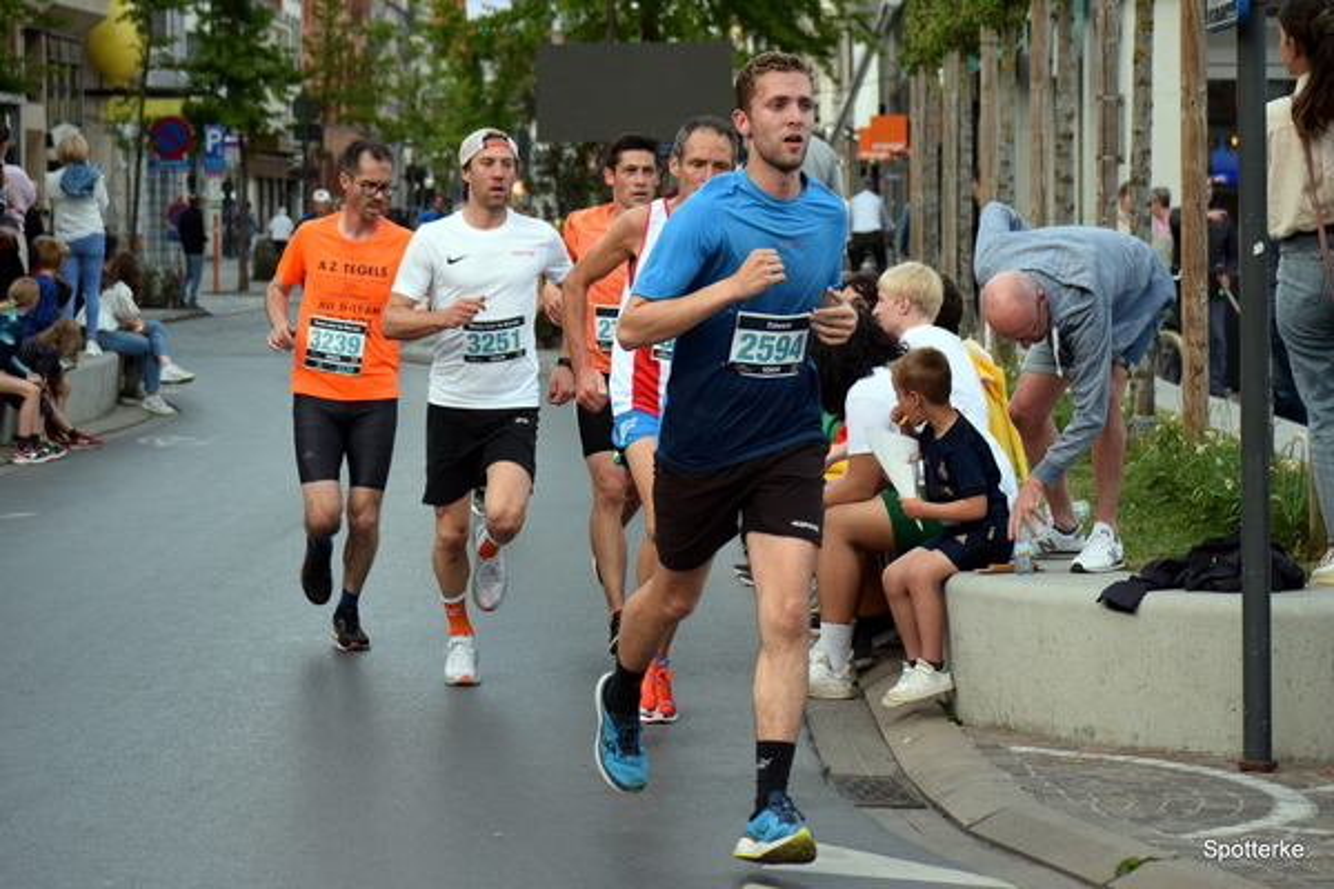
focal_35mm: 93
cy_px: 444
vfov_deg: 14.7
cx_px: 667
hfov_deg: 21.9
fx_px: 3446
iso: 1250
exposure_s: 1/500
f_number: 4.2
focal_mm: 62
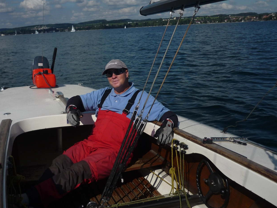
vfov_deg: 35.9
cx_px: 116
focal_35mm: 40
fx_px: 320
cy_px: 103
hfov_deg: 46.6
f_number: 8
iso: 100
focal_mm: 5.5
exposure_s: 1/640
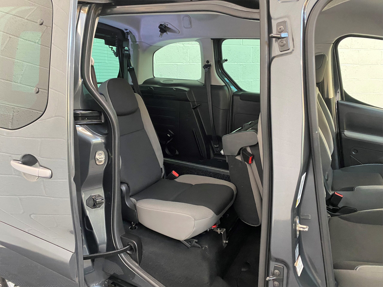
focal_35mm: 26
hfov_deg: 67.3
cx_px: 192
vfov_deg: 53.1
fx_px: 288
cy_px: 144
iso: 320
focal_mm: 4.25
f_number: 1.8
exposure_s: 1/33
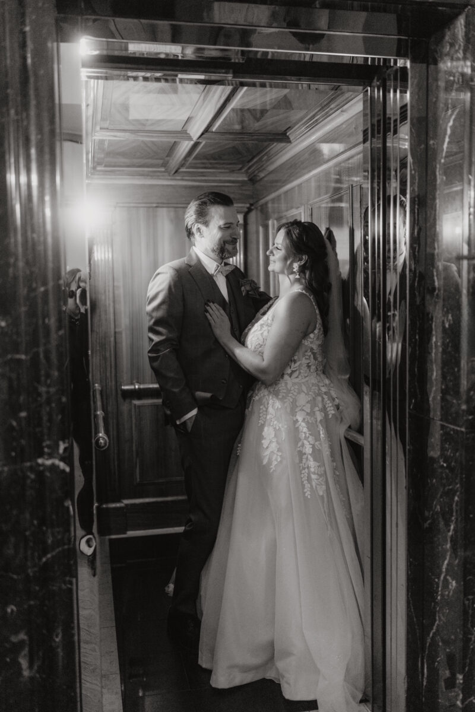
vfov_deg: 54.4
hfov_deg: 37.9
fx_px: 693
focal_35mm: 35
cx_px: 238
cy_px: 356
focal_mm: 35
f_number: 1.4
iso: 1250
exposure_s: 1/320
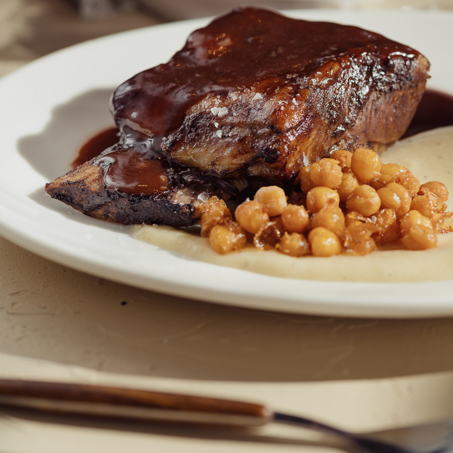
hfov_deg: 12.9
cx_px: 226
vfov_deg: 12.9
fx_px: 1999
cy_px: 124
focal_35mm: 135
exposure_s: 1/160
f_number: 5.6
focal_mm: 105
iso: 200
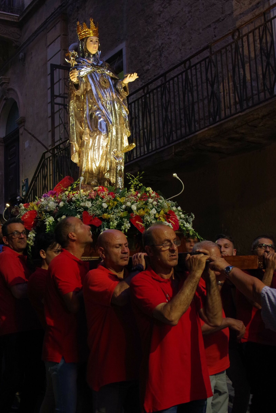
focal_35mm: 42
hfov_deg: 31.9
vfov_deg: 46.4
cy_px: 206
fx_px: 483
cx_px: 138
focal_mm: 28
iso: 1600
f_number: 4.5
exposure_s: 1/20
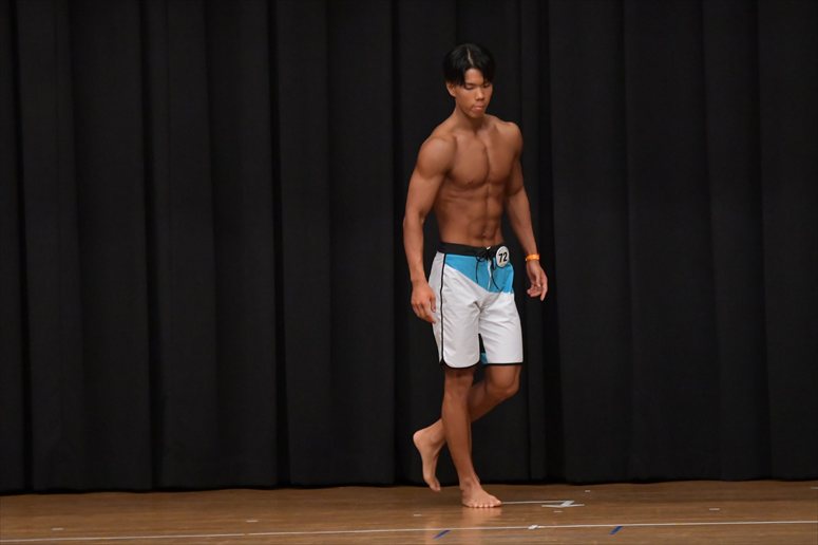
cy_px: 272
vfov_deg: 5.4
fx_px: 5791
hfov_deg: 8.1
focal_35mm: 255
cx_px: 409
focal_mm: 170
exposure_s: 1/400
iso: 6400
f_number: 5.6
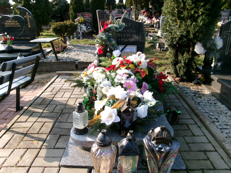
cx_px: 116
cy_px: 86
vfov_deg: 49.7
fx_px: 187
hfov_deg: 63.4
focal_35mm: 28
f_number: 10.8
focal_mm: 5.1
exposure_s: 1/38
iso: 100
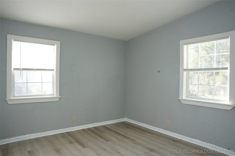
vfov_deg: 53.1
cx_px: 118
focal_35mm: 24
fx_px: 157
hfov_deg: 73.7
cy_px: 78
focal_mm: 24
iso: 5000
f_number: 11
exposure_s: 1/160
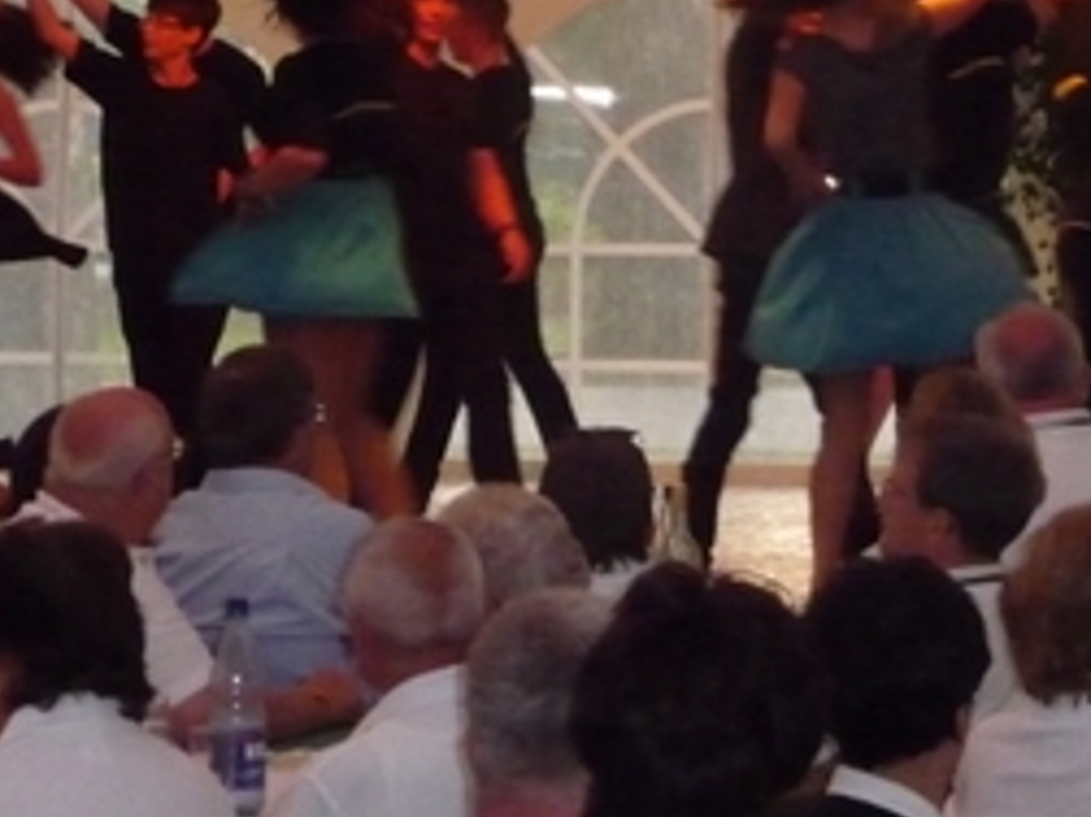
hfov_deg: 11.5
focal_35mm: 172
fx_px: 5418
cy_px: -4
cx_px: 804
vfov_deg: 8.6
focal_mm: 12.2
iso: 800
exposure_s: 1/40
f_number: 4.6
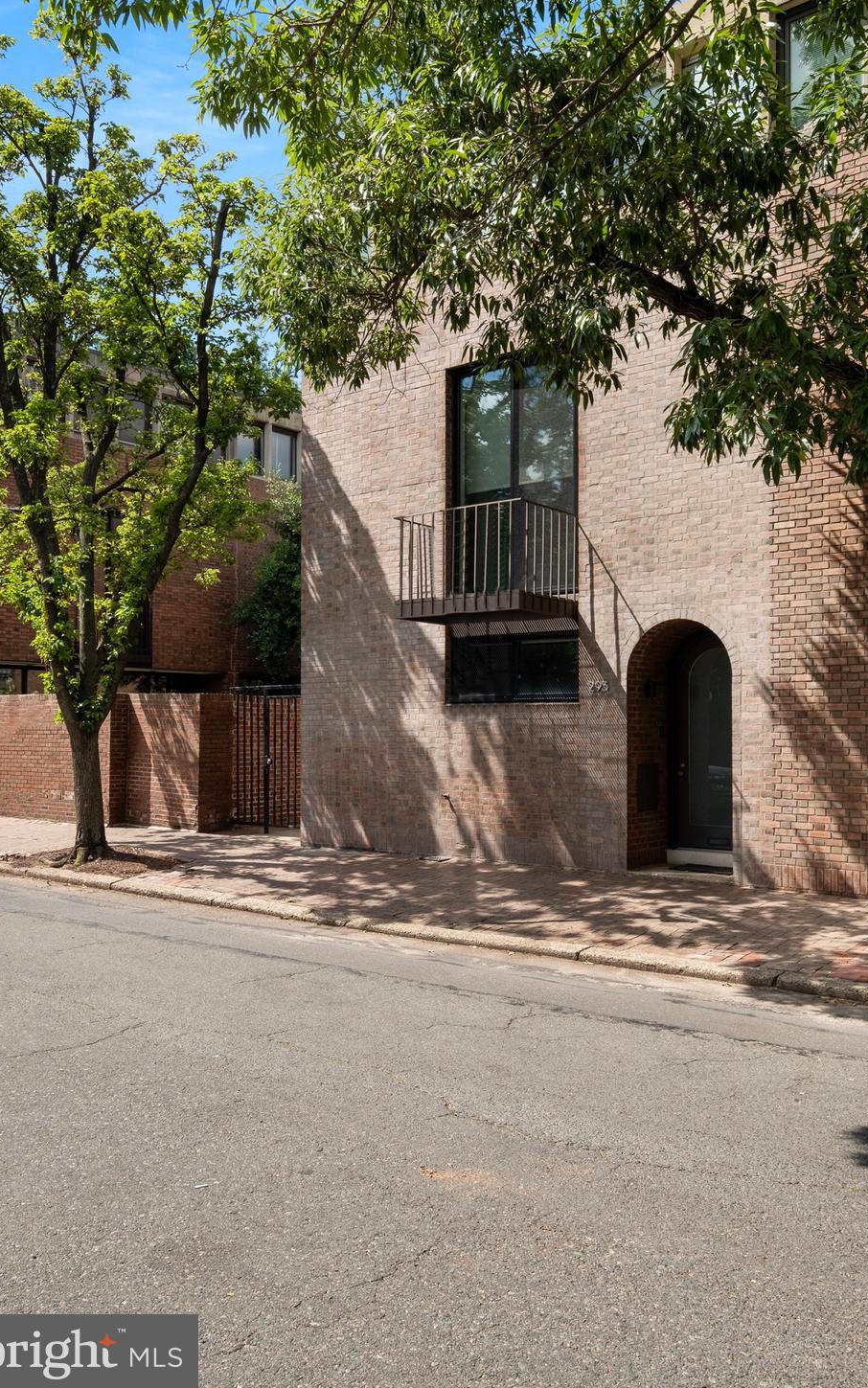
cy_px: 658
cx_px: 450
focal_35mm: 27
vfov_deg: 68.3
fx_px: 1022
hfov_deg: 46.0
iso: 200
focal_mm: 16.6
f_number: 10
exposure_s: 1/200
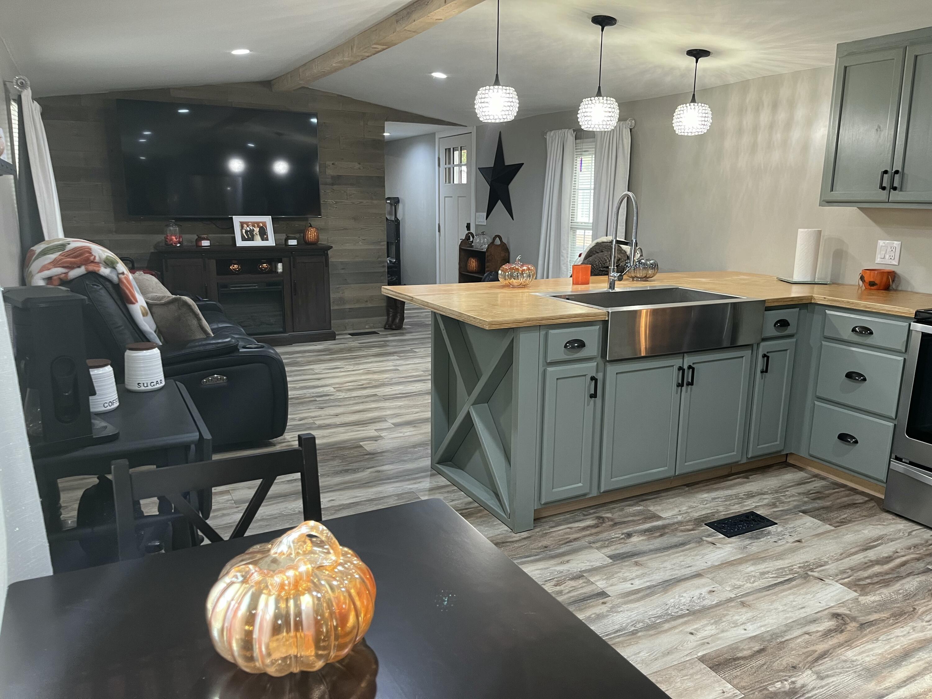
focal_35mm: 26
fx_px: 700
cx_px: 466
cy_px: 350
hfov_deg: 67.3
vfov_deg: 53.1
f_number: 1.6
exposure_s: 1/60
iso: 160
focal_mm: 5.1
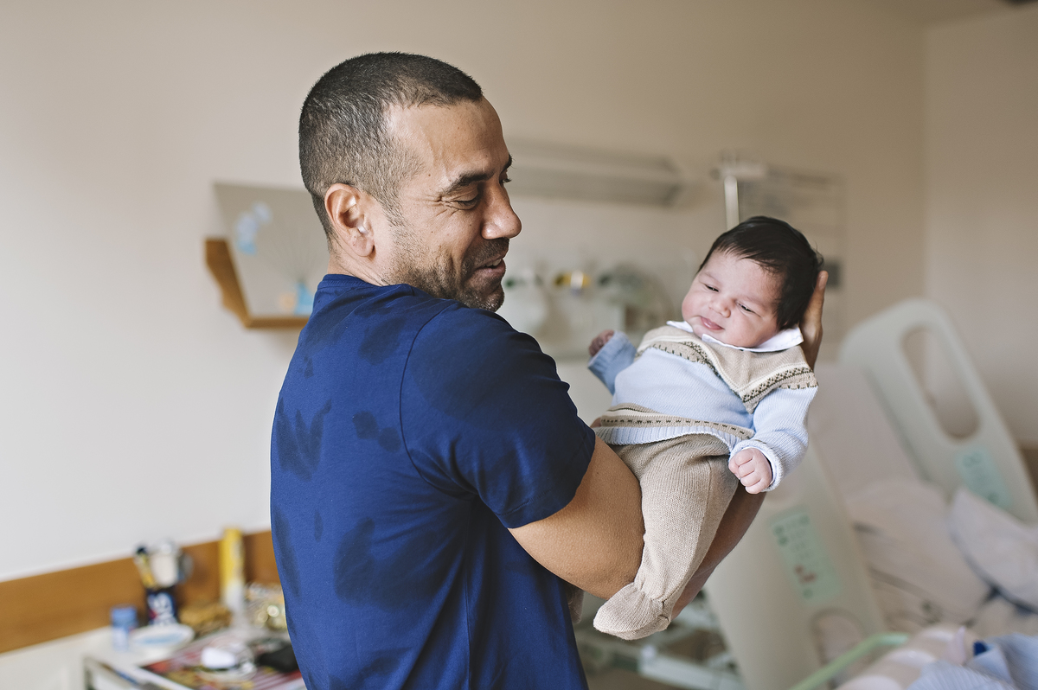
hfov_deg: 54.5
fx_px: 1008
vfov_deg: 37.8
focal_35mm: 35
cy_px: 345
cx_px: 519
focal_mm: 35
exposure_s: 1/200
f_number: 2.2
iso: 500
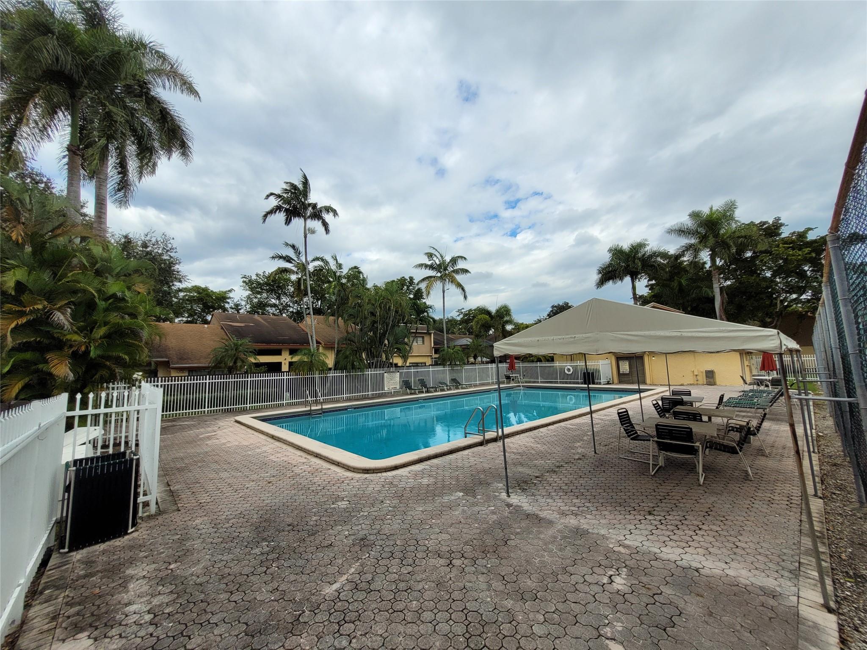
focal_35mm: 13
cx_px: 434
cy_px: 325
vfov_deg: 89.9
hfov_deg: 106.2
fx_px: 326
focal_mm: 1.74
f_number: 2.2
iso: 40
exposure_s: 1/1380
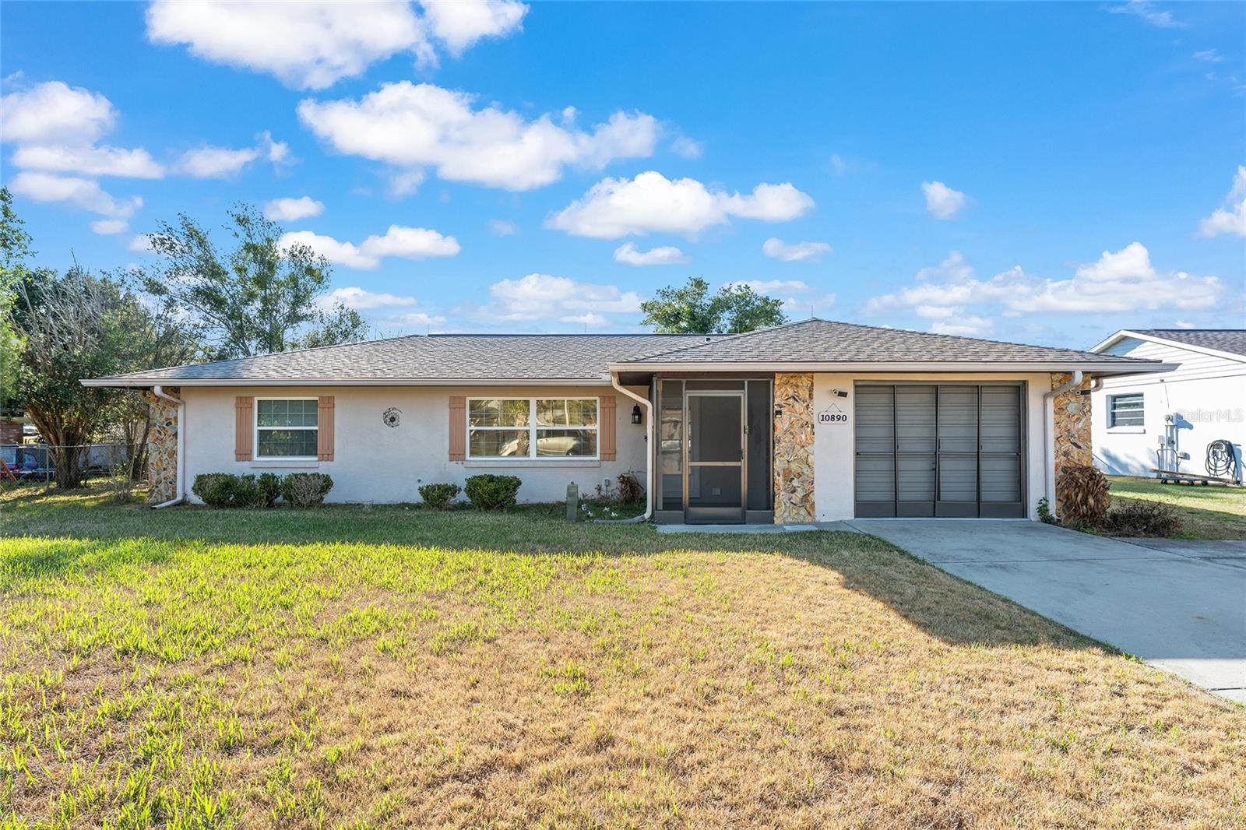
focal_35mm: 18
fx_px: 623
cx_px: 623
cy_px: 415
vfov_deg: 67.4
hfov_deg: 90.0
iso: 400
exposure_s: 1/250
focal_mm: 18
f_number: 8
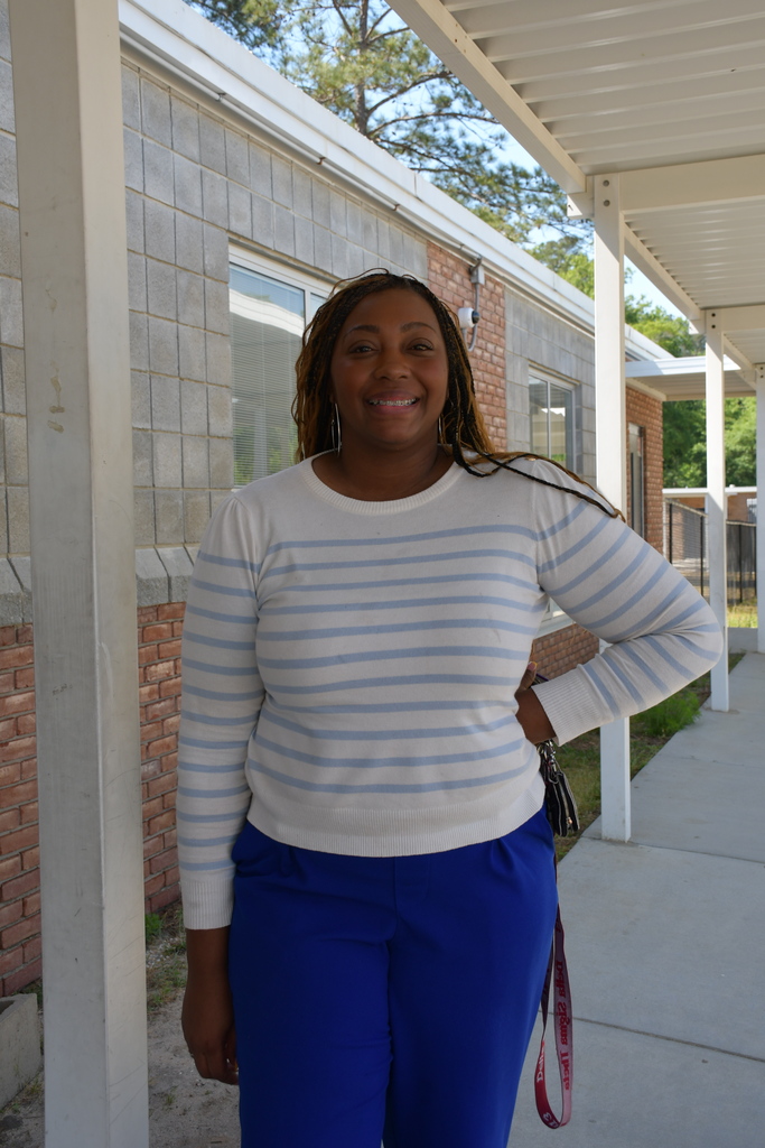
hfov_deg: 34.2
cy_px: 574
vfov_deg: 49.5
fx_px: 1243
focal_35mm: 39
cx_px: 382
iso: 200
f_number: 6.3
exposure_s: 1/250
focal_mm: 26
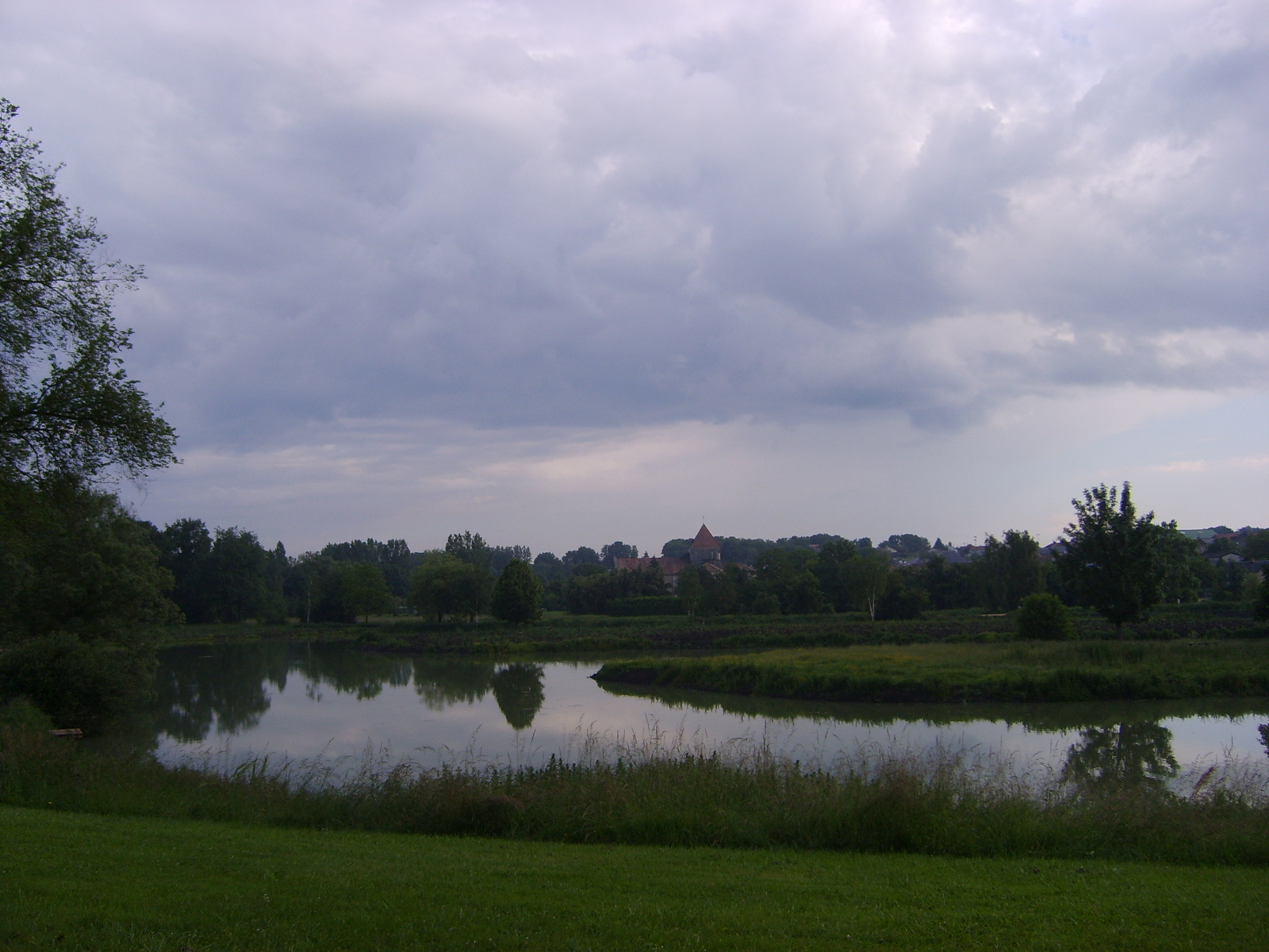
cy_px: 476
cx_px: 634
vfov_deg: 40.7
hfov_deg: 52.6
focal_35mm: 35
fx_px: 1283
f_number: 2.8
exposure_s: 1/1000
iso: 50
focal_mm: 5.8
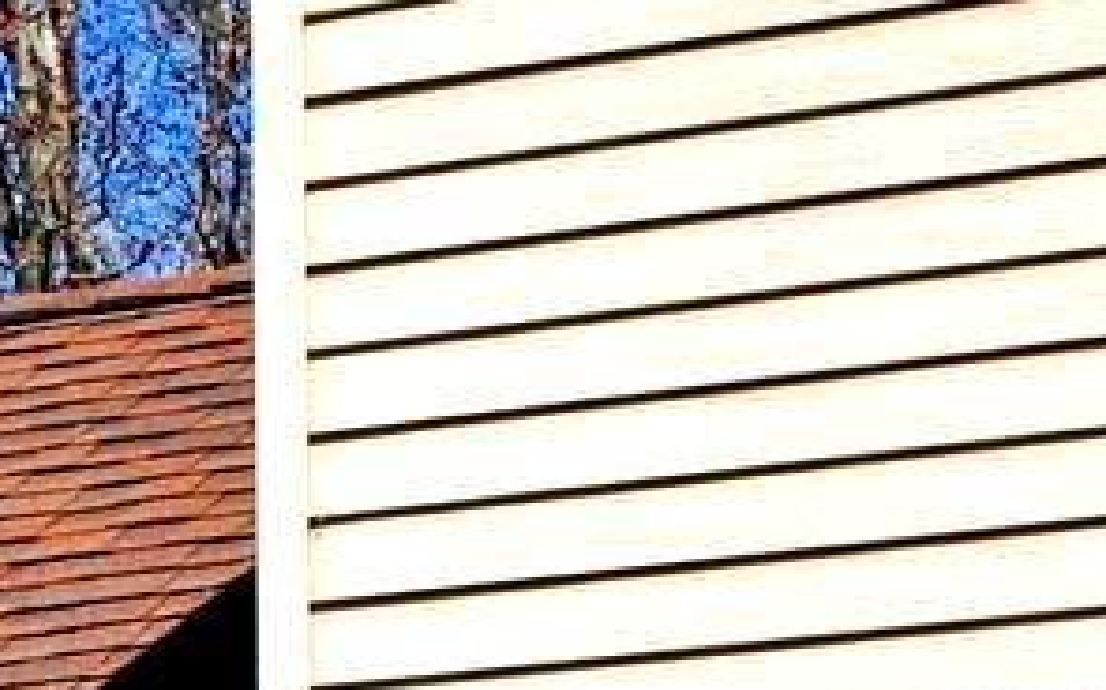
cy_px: 2376
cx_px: -2294
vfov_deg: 4.9
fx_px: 7471
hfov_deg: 7.4
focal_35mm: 248
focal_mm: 35
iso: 100
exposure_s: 1/320
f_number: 9
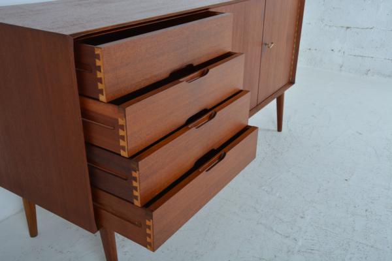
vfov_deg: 36.9
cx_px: 196
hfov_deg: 53.1
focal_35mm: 36
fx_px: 392
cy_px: 130
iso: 320
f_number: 10
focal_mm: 24
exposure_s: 1/160
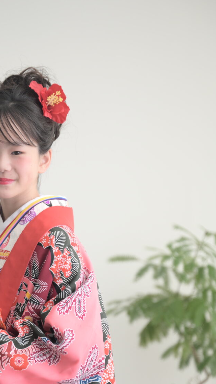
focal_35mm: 118
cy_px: 251
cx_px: 29
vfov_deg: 18.1
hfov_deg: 10.2
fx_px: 1202
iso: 100
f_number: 2.8
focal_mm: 70
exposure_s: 1/200
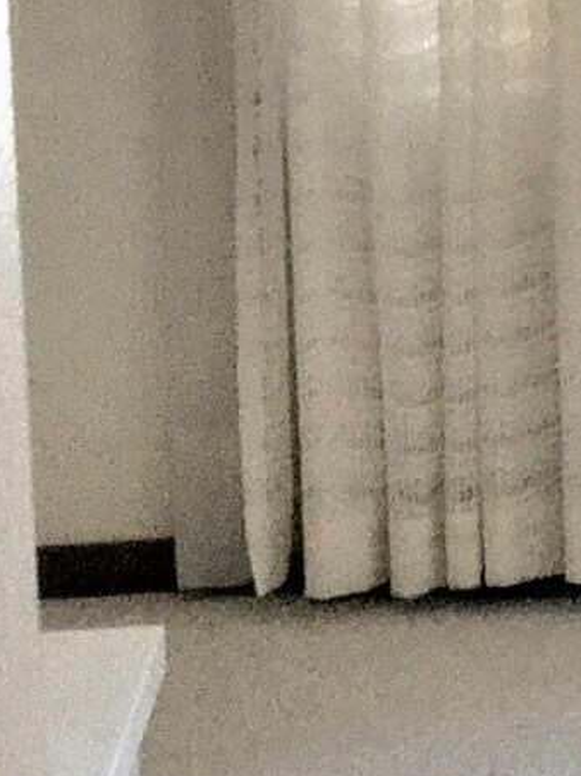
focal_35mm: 193
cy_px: -22
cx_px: 1552
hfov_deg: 7.1
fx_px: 4321
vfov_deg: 10.2
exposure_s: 1/120
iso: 40
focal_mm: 4.15
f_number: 2.2
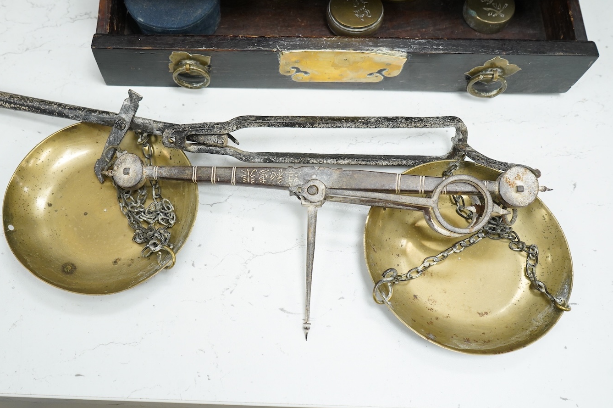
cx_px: 242
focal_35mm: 36
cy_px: 165
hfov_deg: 52.8
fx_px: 612
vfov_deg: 36.7
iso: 2500
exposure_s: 1/80
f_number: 7.1
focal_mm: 28
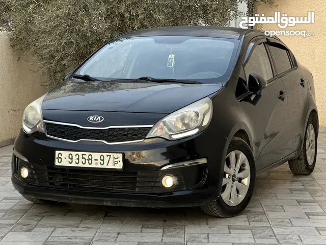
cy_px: 122
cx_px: 163
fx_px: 725
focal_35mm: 77
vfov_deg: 19.1
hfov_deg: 25.3
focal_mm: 9
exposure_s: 1/121
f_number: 2.8
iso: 160
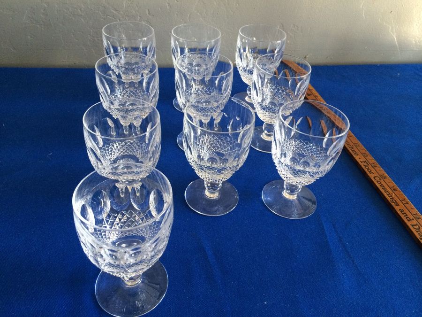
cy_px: 158
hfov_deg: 60.0
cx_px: 211
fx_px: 366
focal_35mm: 30
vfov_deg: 46.8
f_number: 2.2
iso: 64
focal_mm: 4.12
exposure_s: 1/30
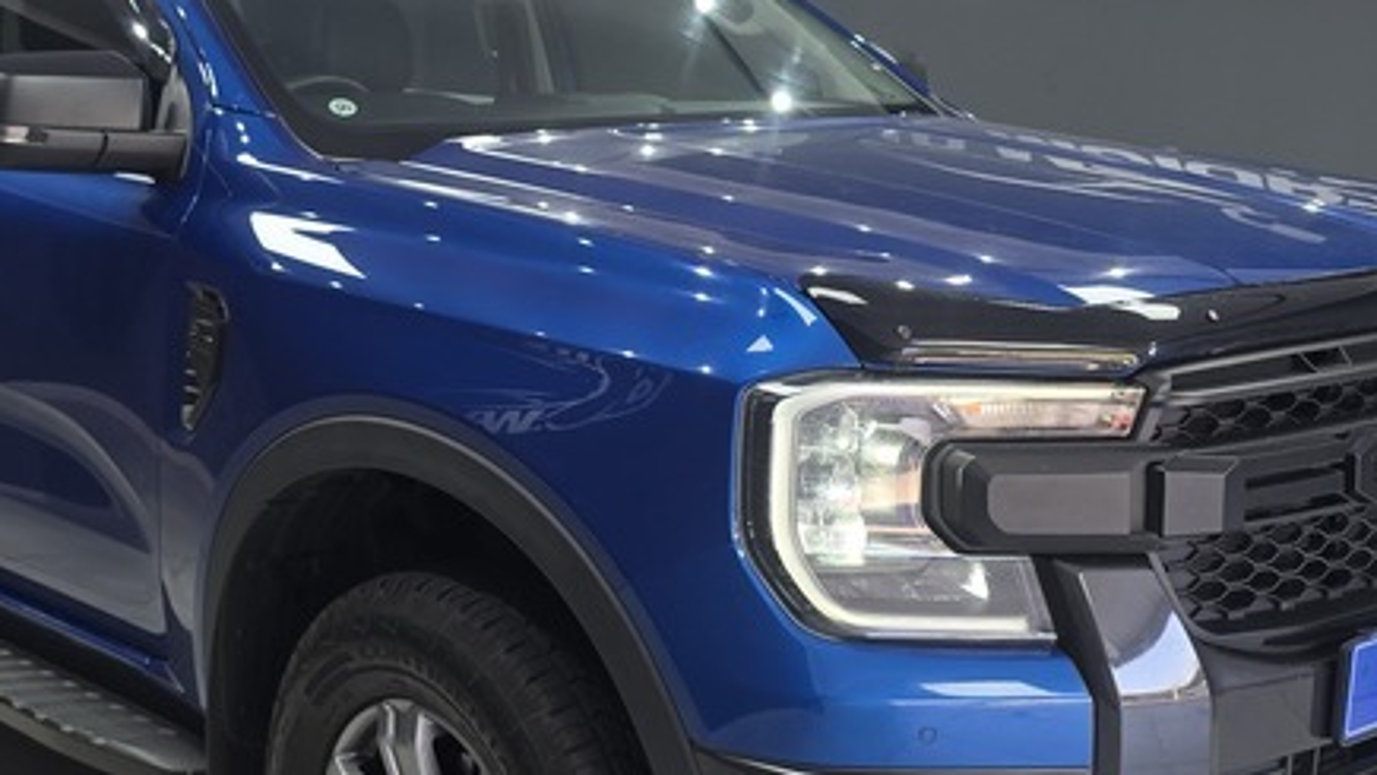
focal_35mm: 59
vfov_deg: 20.4
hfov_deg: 35.1
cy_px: 376
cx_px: 475
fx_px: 2155
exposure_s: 1/100
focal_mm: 6.3
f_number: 1.7
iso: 50
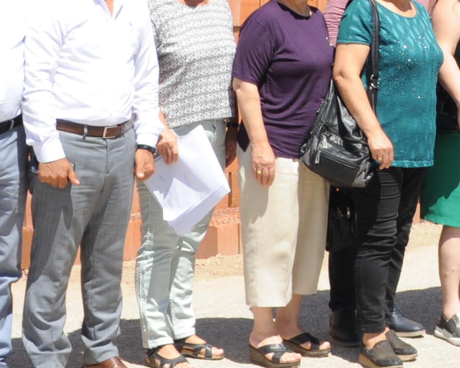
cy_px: -51
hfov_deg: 15.6
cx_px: 576
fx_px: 1607
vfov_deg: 12.8
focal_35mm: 118
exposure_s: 1/250
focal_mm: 28
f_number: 20
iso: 1000
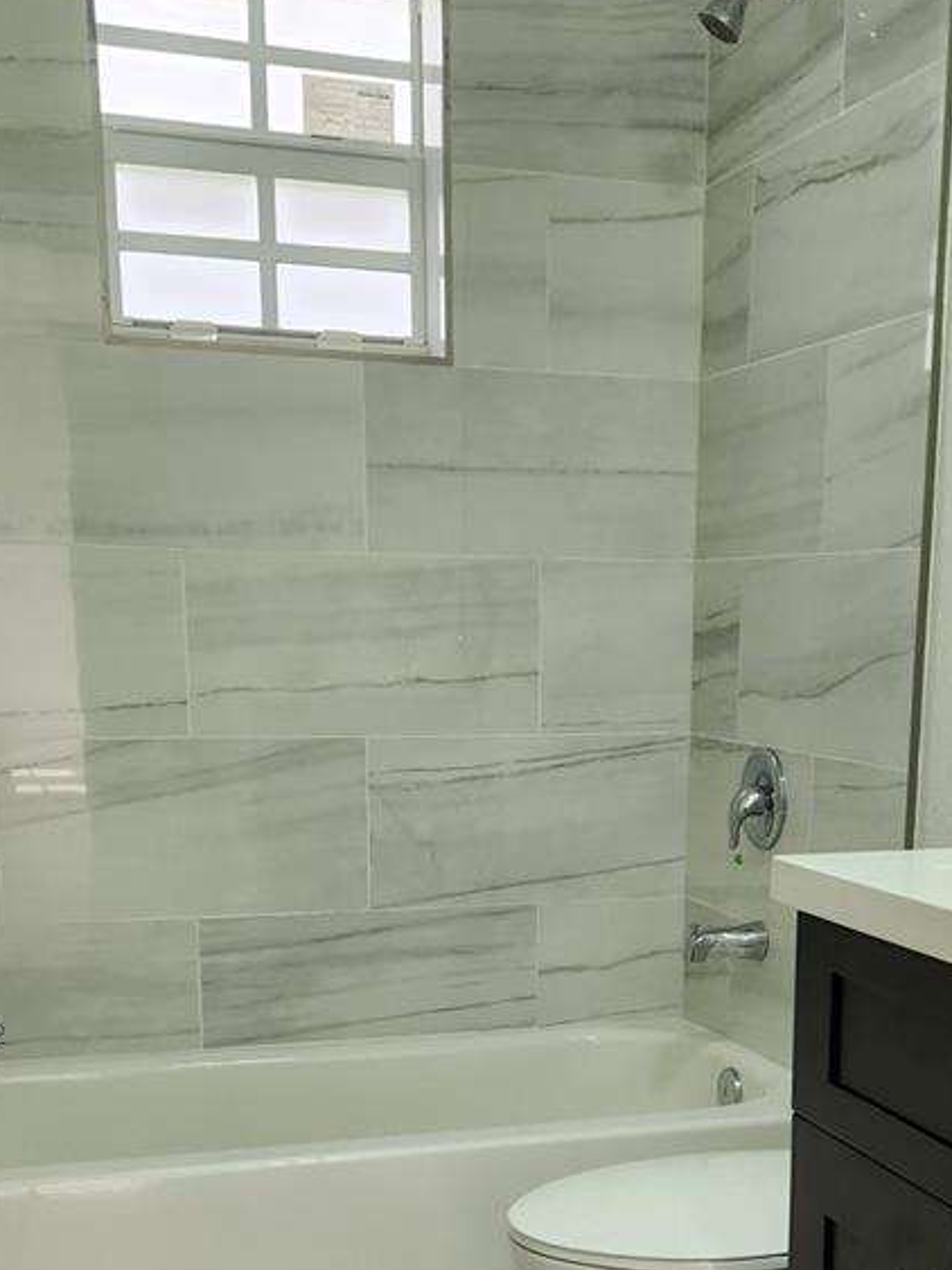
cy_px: 1033
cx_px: 605
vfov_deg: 37.4
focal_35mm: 49
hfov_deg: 29.5
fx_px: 1797
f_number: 1.8
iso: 125
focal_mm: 5.4
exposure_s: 1/180
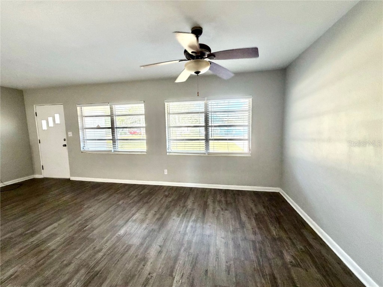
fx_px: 155
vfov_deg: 85.7
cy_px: 144
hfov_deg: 102.1
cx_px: 192
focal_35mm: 14
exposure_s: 1/94
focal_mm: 2.22
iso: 320
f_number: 2.2
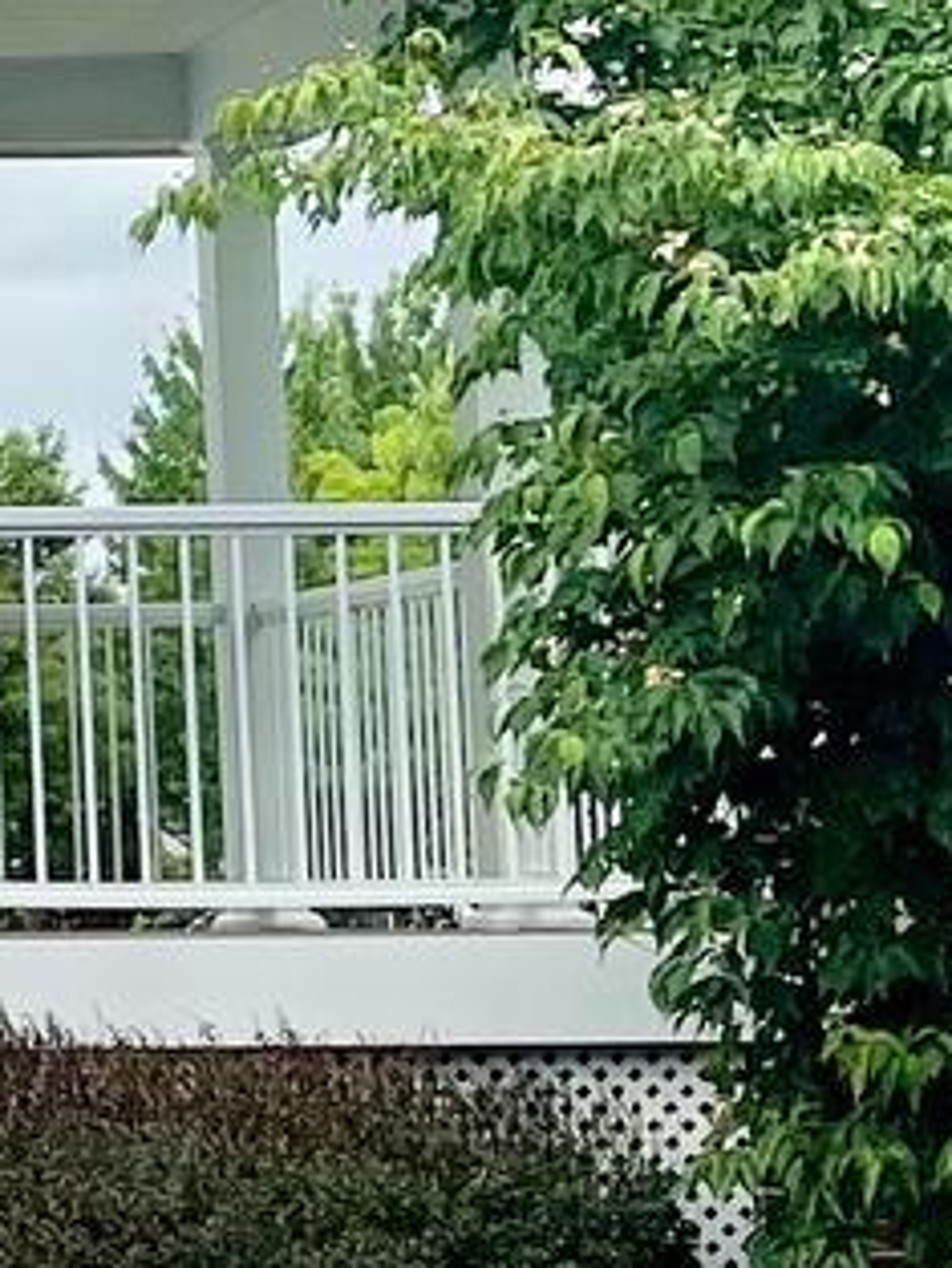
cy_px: 182
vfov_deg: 11.6
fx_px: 6229
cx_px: -1296
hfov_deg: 8.1
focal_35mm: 170
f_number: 1.6
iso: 32
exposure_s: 1/1667
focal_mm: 5.1
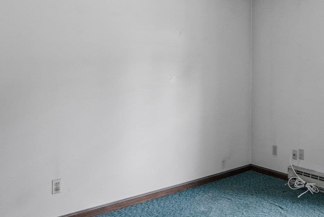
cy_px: 78
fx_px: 315
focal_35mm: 35
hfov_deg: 51.5
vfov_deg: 37.6
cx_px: 252
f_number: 8
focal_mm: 16
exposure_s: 1/4
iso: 800
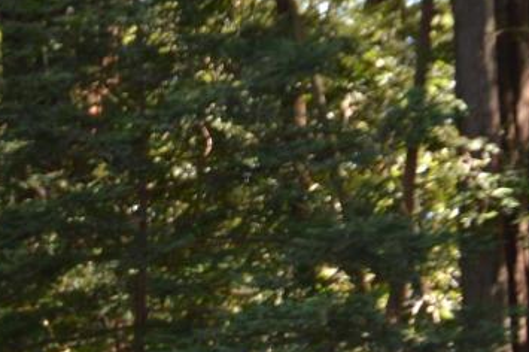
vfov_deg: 8.9
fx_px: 2231
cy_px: 442
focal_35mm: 152
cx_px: -334
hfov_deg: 12.6
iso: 220
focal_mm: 24
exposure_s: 1/125
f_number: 4
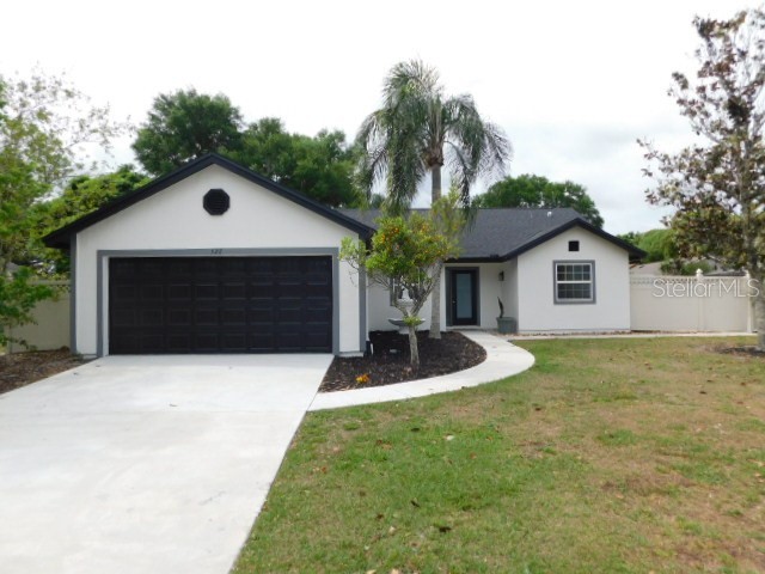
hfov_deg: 73.9
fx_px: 508
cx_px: 382
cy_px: 287
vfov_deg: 58.9
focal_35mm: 23
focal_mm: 4
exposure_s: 1/400
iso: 125
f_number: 6
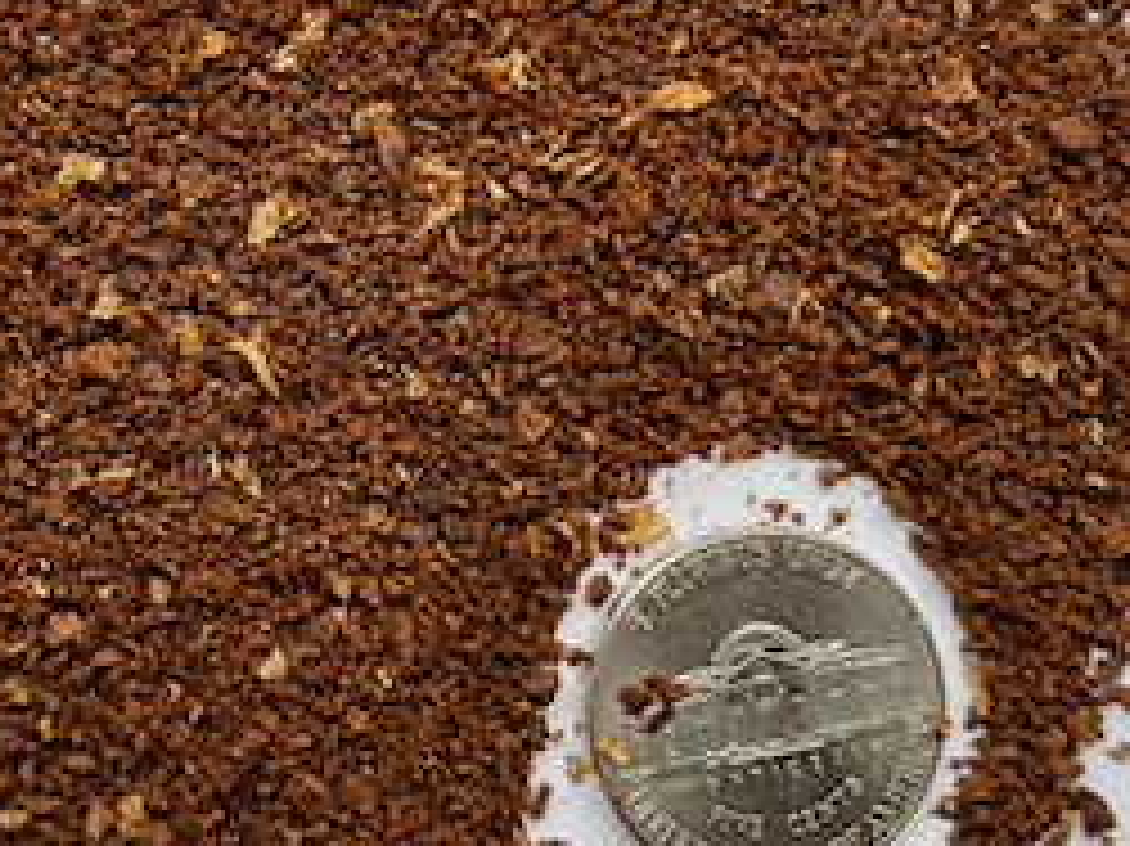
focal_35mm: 53
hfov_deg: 35.3
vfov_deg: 27.5
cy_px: 378
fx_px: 1729
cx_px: 275
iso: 125
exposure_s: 1/120
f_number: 1.6
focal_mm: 4.2
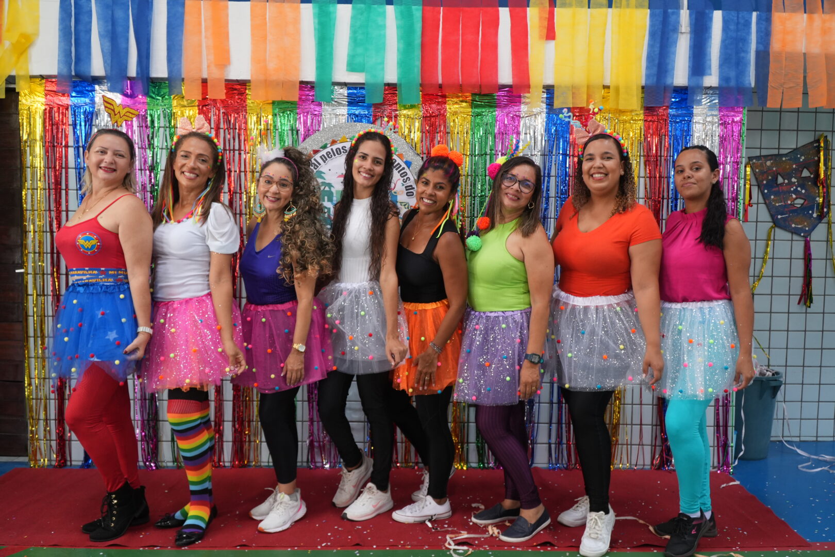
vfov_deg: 41.7
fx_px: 731
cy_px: 278
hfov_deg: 59.5
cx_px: 418
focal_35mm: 32
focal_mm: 21
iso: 640
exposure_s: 1/125
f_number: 4
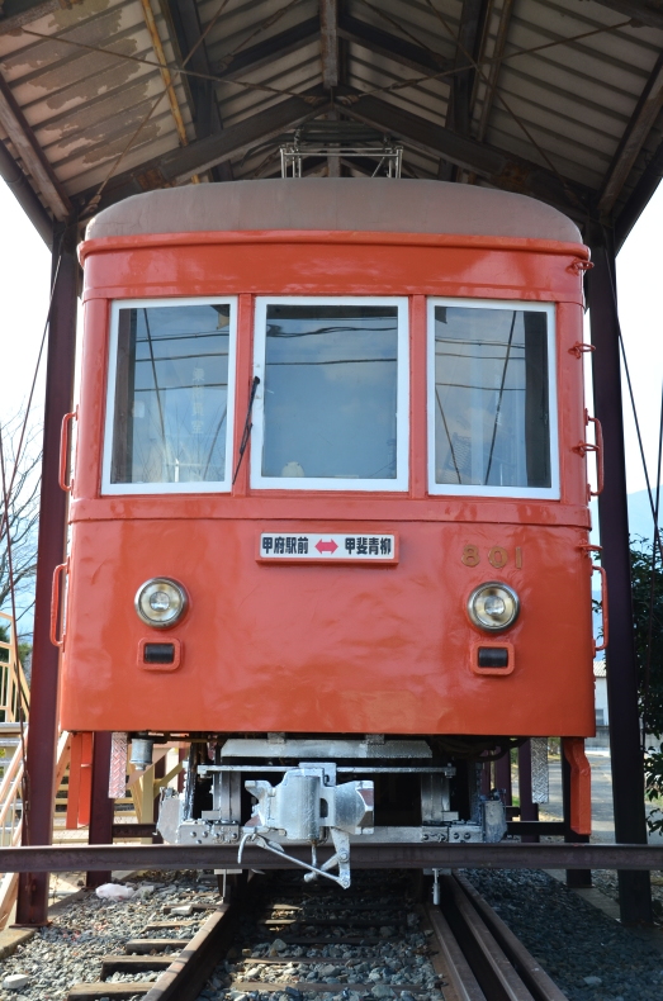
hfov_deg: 29.7
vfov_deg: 43.7
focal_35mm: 45
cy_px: 500
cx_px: 332
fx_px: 1249
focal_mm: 30
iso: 200
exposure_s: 1/320
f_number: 8
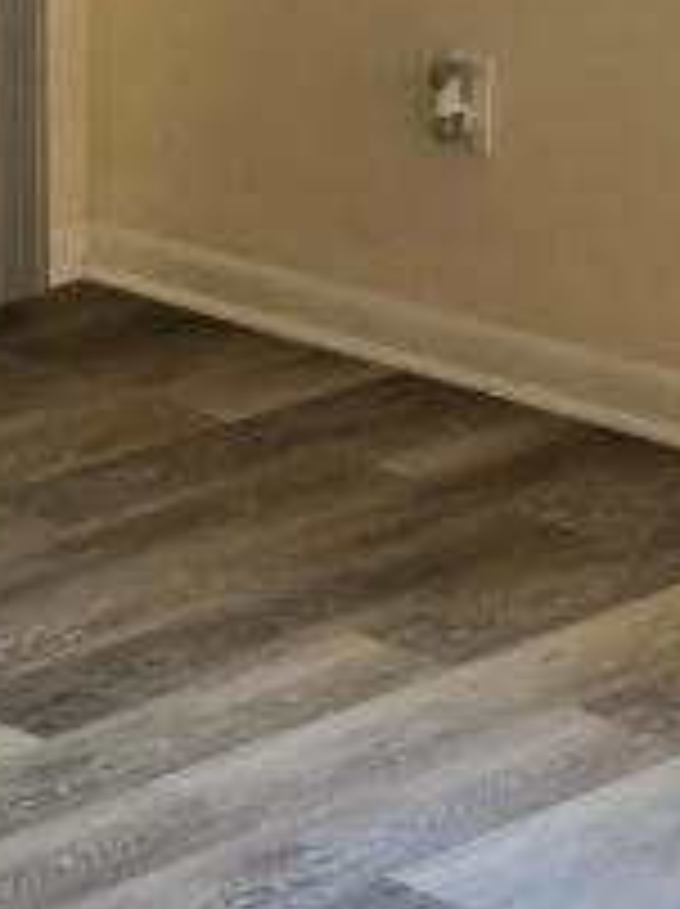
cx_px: -63
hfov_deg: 10.3
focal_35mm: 142
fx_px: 3727
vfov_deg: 13.9
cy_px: 590
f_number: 1.8
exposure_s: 1/20
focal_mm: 4
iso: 40
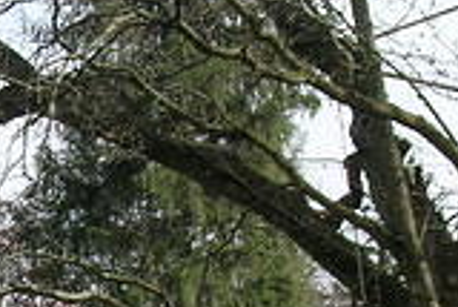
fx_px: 2801
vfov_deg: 6.2
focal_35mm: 220
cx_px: -389
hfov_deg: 8.9
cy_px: 393
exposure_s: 1/185
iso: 50
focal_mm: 11.1
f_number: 7
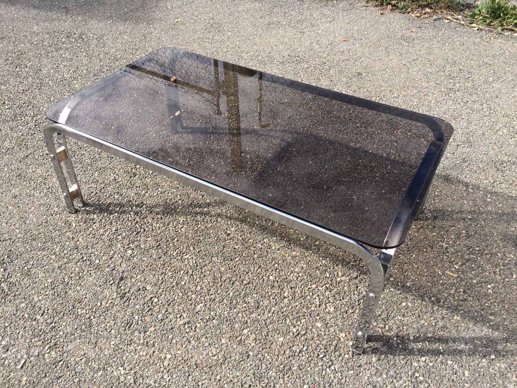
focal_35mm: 29
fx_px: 433
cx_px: 258
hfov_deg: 61.7
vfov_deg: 48.2
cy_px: 194
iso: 32
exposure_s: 1/1208
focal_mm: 4.15
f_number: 2.2
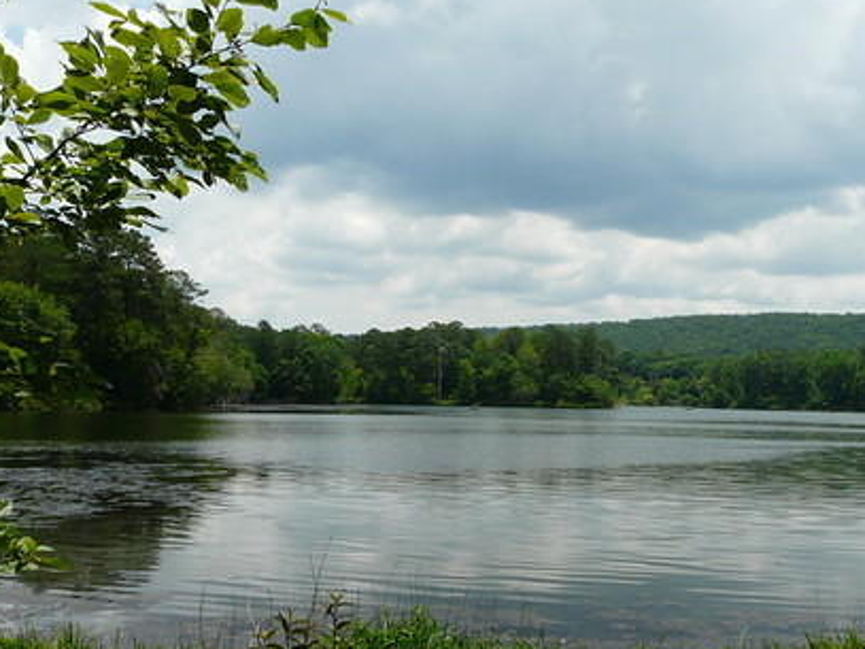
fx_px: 1099
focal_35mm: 44
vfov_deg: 32.5
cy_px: 451
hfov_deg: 42.5
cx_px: 567
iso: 100
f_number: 6.3
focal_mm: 4.6
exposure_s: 1/400
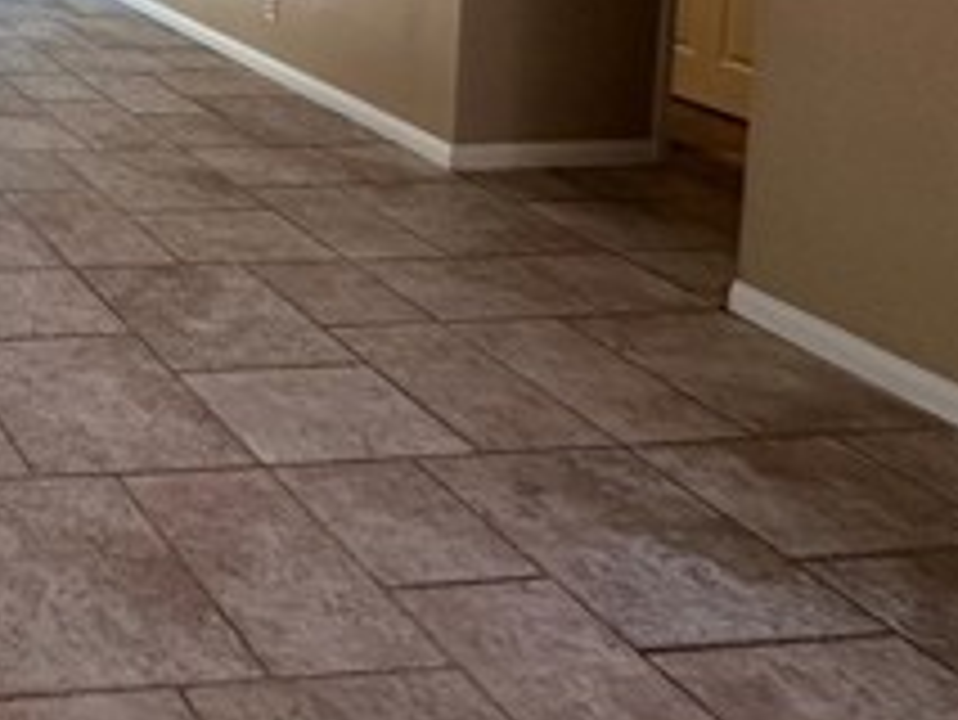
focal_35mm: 42
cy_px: -238
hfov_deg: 31.0
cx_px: -378
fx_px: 1163
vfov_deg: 27.9
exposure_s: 1/120
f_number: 2.2
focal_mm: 2.22
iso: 200
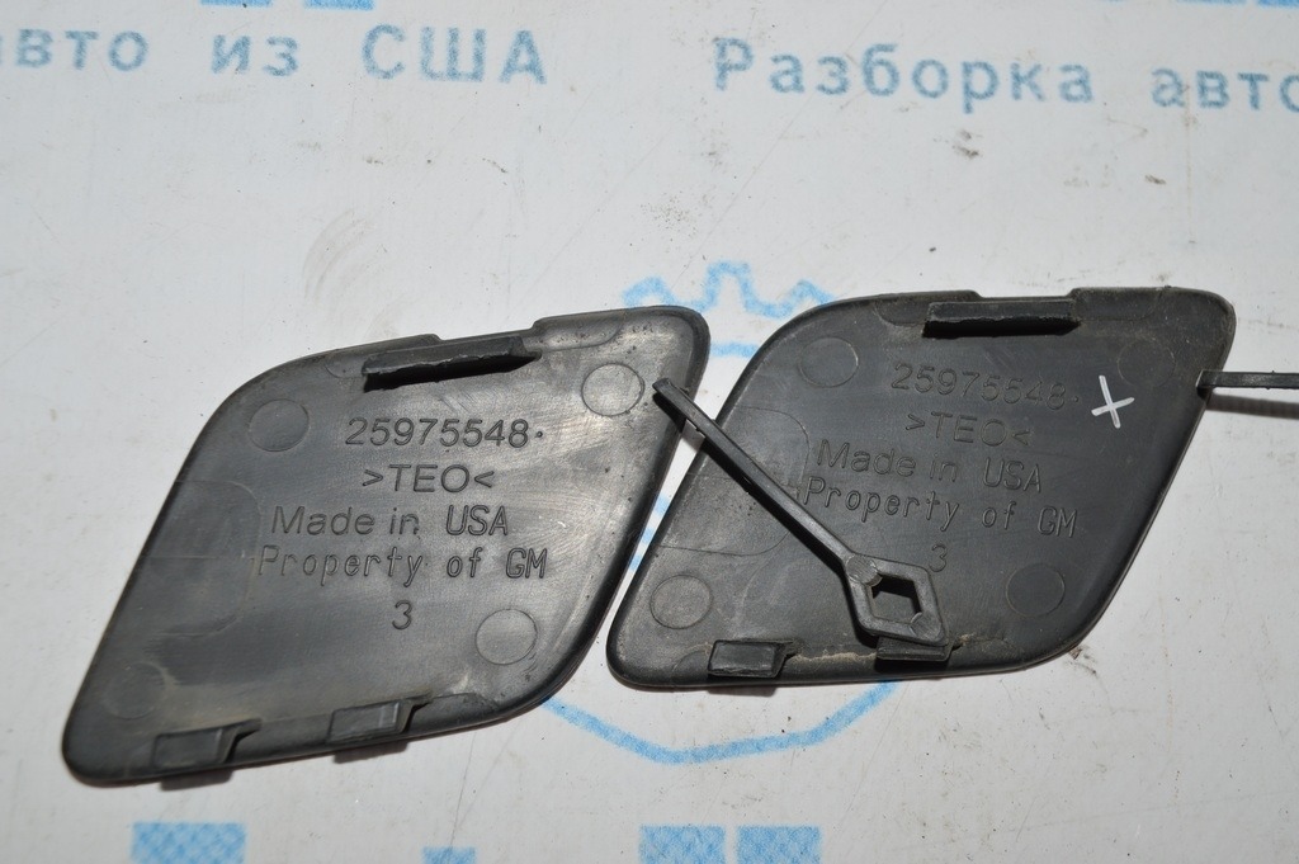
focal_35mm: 42
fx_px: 1514
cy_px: 432
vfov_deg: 31.8
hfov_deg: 46.4
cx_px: 650
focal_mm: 28
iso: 100
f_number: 8
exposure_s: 1/60
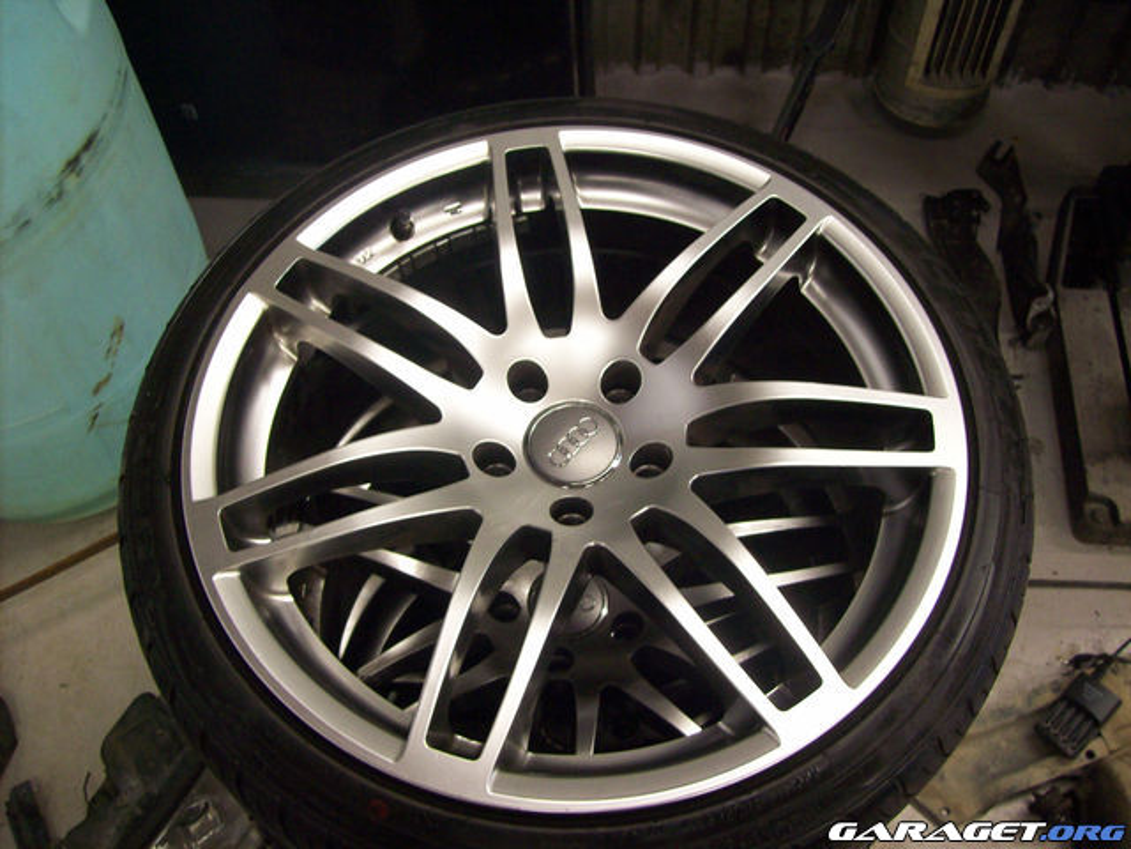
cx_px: 566
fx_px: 1176
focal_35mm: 36
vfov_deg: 39.7
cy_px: 424
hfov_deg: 51.4
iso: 160
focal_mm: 6
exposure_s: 1/18.7
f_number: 2.7
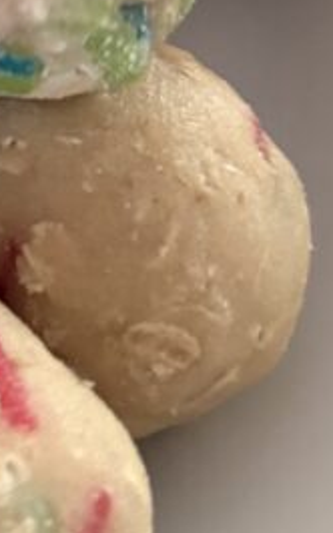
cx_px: -319
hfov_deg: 12.0
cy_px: -160
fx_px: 1425
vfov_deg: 19.5
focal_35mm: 98
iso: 800
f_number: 1.78
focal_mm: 6.76
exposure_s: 1/42
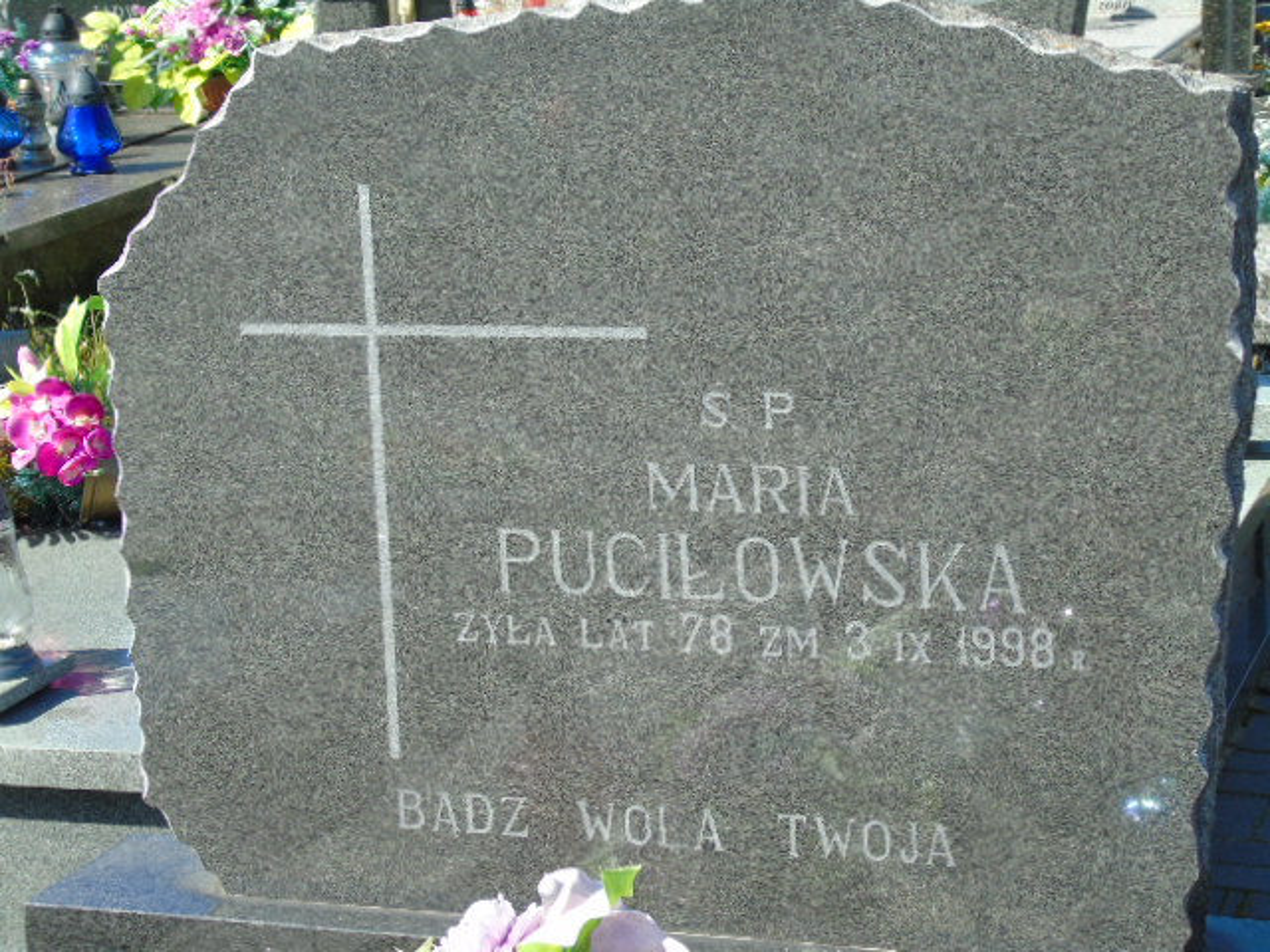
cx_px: 635
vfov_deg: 18.0
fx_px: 3008
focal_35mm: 82
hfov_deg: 23.8
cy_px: 476
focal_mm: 15
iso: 80
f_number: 4.1
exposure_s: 1/250
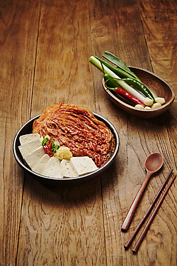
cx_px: 88
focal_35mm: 62
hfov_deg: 21.9
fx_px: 457
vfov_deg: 32.4
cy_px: 133
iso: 31
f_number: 8
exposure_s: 1/125
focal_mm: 62
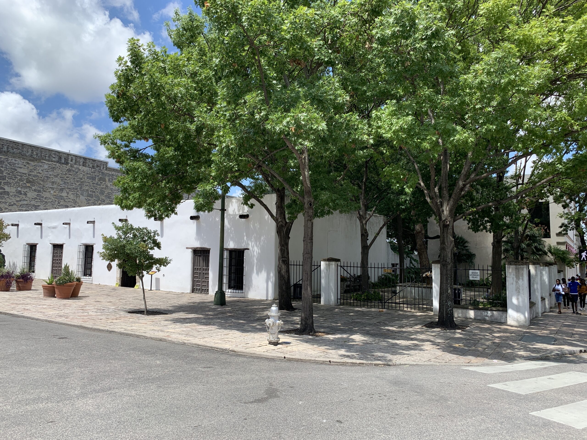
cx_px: 294
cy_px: 220
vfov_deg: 53.1
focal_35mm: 26
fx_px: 441
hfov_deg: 67.3
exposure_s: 1/1282
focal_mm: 4.25
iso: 25
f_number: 1.8
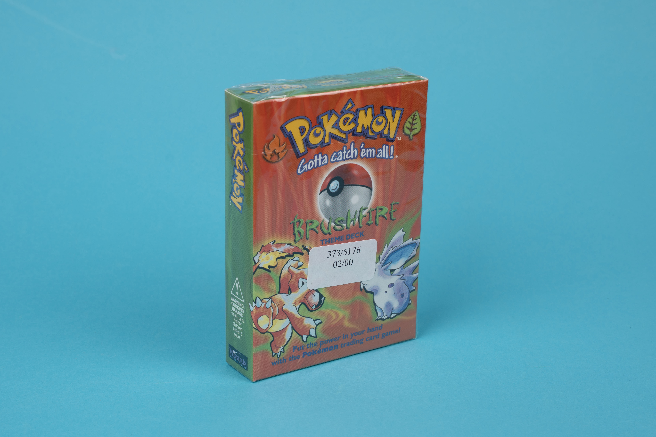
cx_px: 328
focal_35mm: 65
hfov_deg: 31.0
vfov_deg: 20.9
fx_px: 1184
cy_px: 218
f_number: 10
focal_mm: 43.6
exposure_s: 1/10
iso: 50
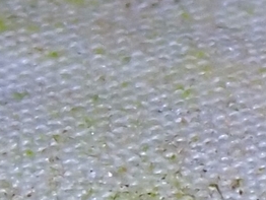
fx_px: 3346
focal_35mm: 435
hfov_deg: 4.5
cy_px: -45
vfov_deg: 3.4
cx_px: 537
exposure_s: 1/250
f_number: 6.3
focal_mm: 18
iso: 200
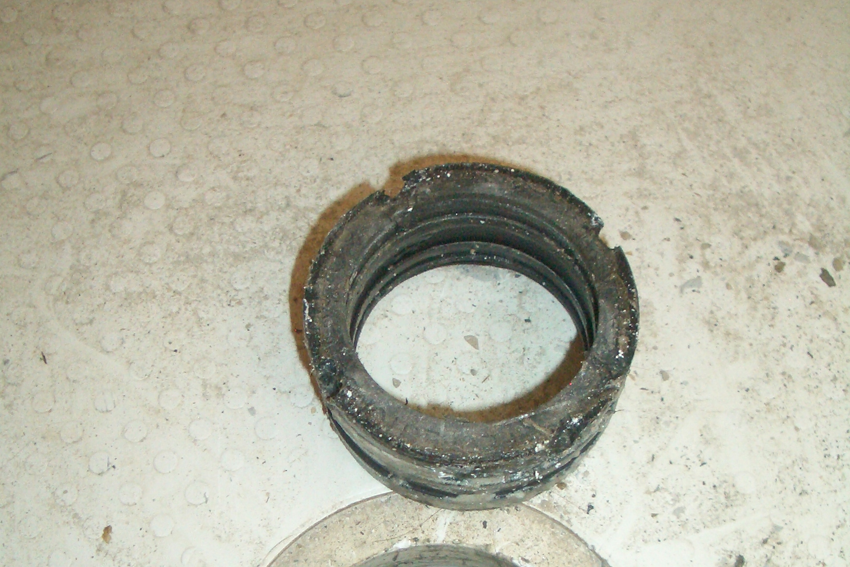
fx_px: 1228
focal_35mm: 52
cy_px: 443
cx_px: 399
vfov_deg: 25.6
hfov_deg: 38.2
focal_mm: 5.8
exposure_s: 1/60
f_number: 2.6
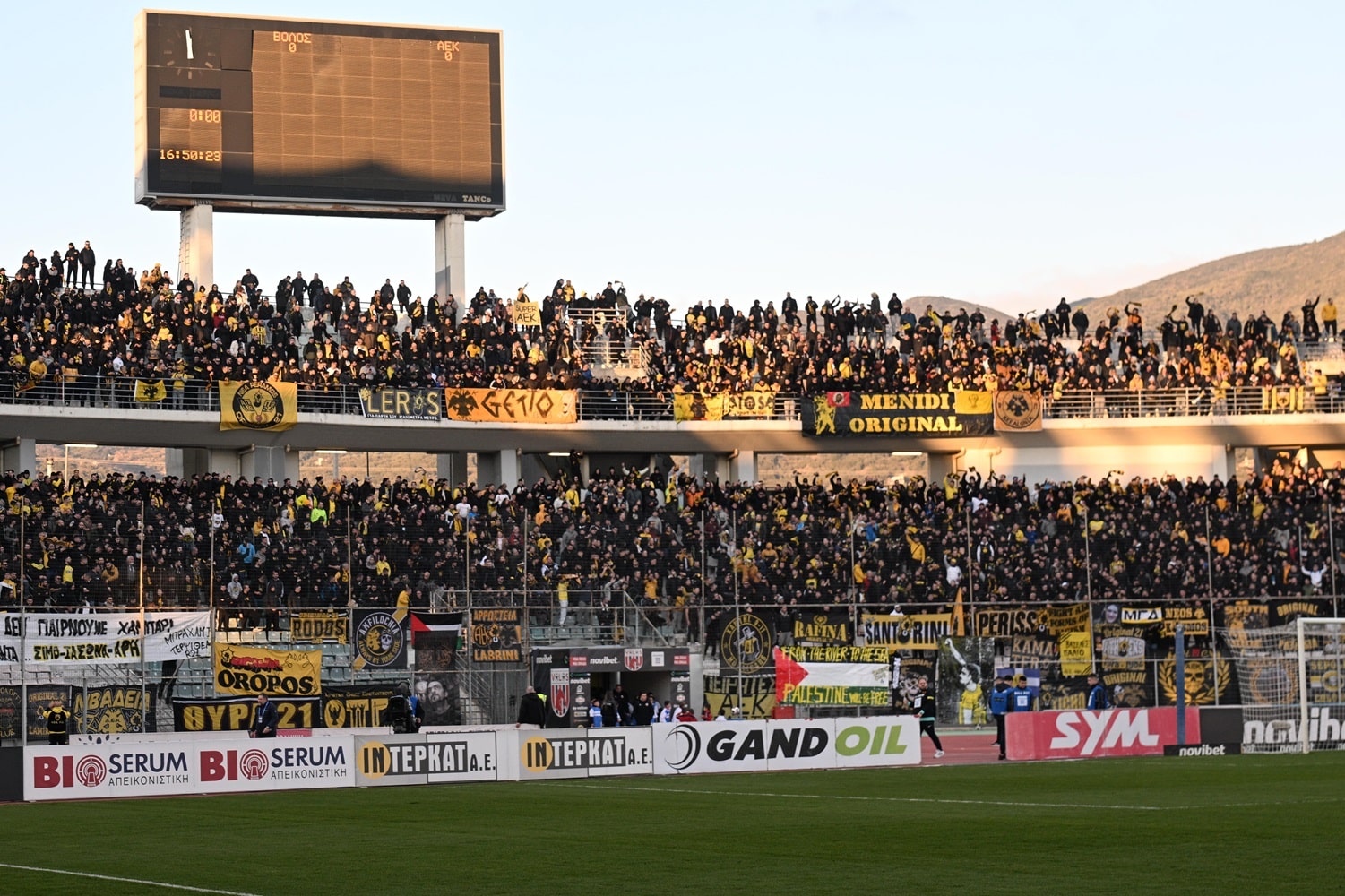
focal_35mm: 81
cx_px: 672
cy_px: 448
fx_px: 3025
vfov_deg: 16.8
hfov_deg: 25.1
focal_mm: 54
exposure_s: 1/800
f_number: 3.2
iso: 250
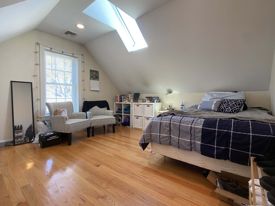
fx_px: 207
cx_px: 138
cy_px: 103
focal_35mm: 26
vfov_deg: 53.1
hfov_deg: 67.3
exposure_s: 1/60
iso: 100
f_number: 1.8
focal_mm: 4.25
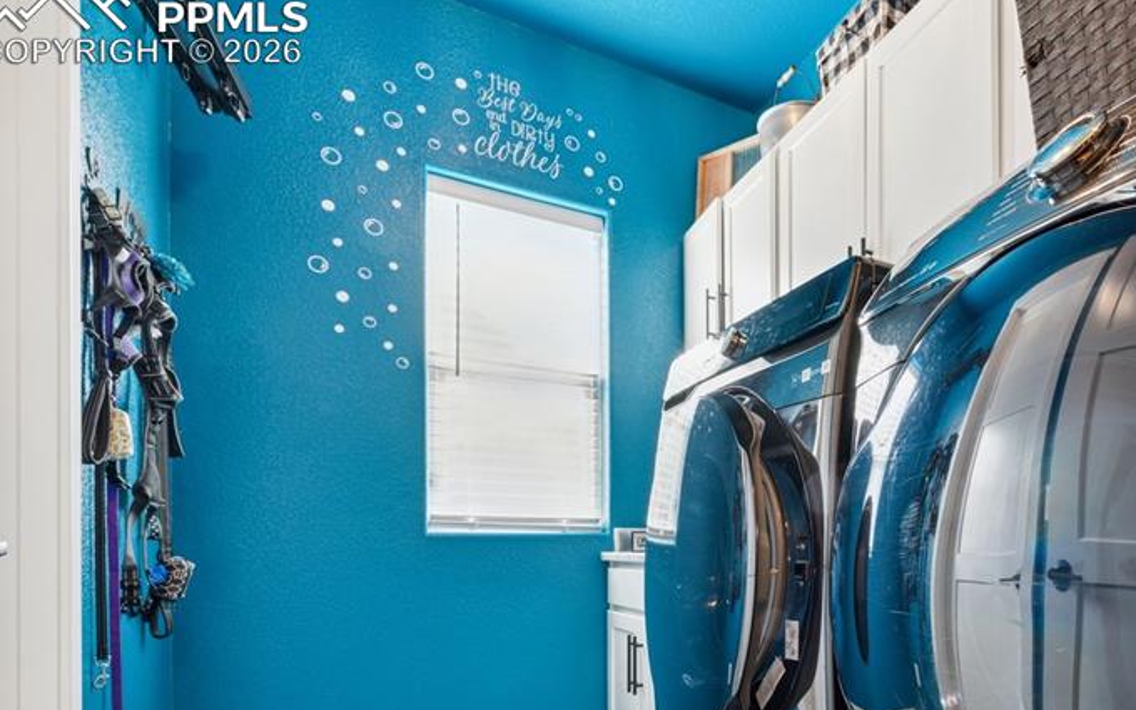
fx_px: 712
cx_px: 829
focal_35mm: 23
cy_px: 541
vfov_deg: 50.6
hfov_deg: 72.7
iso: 800
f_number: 11
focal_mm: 15
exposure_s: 1/3.33
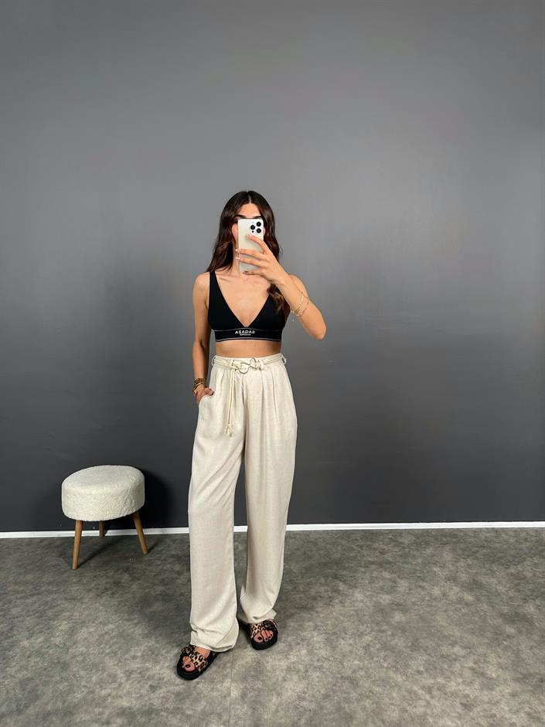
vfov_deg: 71.6
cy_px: 364
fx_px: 504
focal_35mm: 24
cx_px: 272
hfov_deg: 56.8
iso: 125
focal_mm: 6.86
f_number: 1.78
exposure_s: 1/121
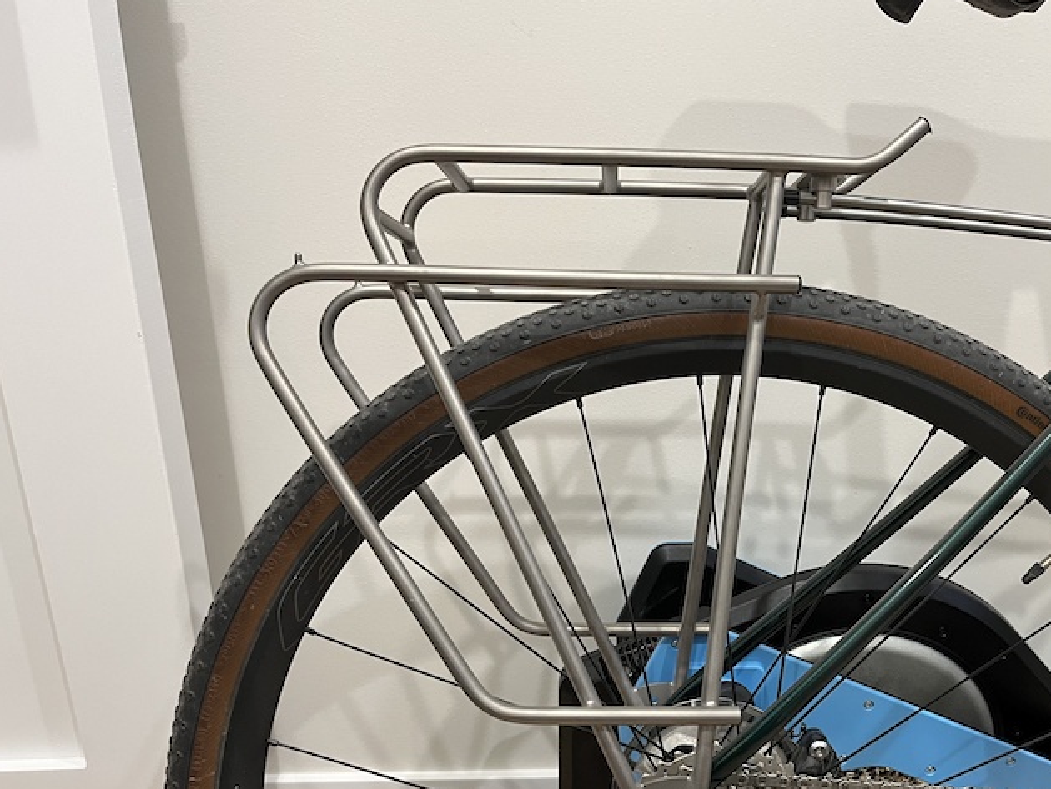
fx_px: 1002
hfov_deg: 54.8
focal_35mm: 33
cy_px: 474
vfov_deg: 42.8
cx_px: 647
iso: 250
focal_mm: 5.1
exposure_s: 1/60
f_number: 1.6
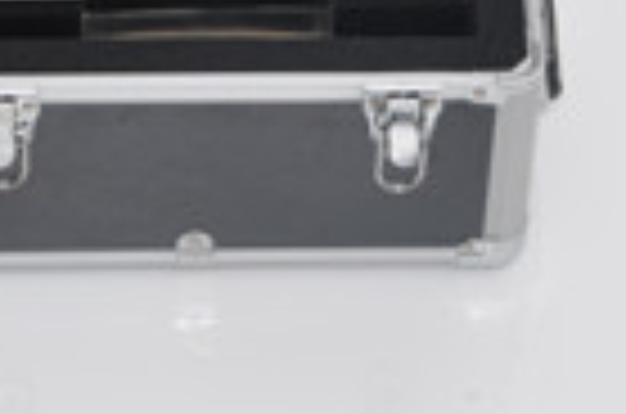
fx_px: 3886
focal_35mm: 224
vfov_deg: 6.1
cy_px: -106
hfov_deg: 9.2
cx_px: 221
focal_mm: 52
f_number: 8
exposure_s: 1/200
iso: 200
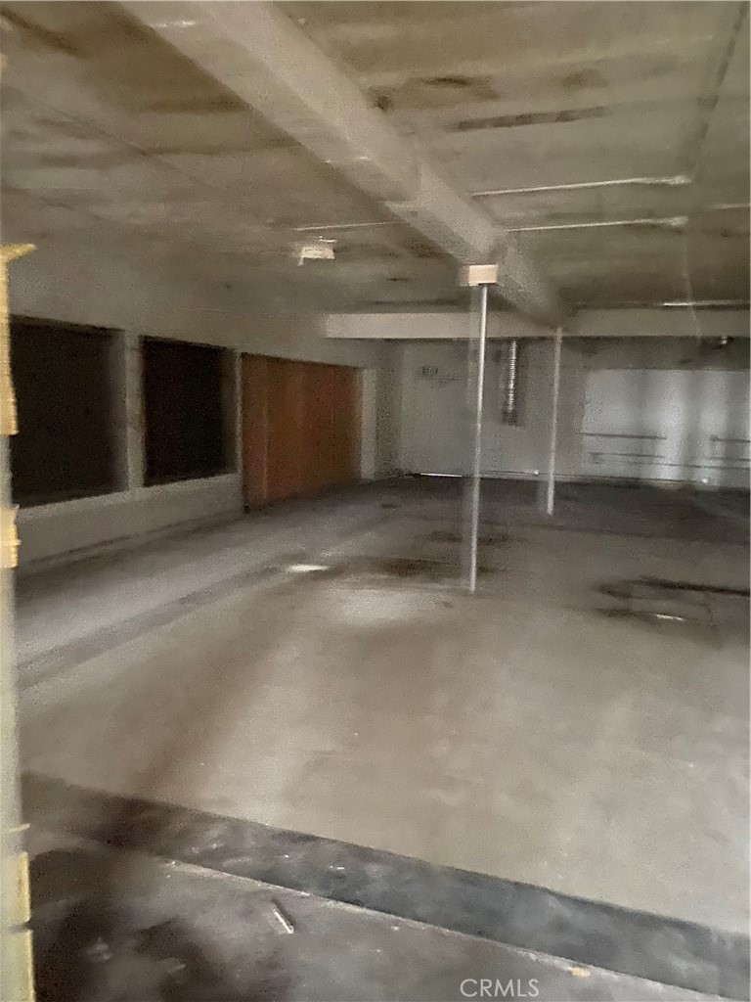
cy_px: 501
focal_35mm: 26
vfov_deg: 67.3
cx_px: 376
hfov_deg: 53.1
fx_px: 752
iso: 2000
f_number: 1.8
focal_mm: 4.25
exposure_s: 1/15
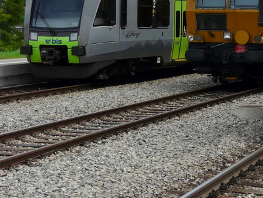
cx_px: 239
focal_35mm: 133
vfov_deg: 11.1
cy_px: 18
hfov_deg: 14.7
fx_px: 1011
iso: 100
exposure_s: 1/500
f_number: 5.6
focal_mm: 9.2
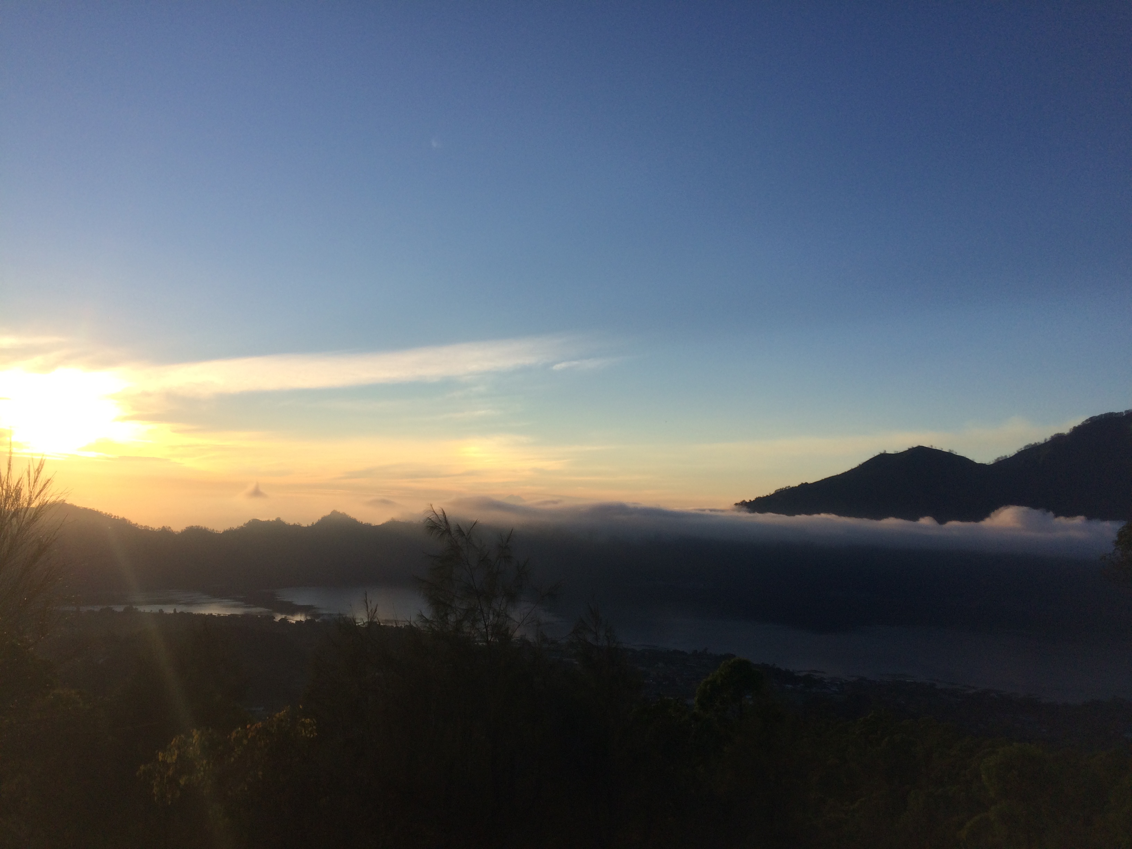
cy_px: 424
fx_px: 948
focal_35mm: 29
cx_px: 566
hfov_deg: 61.7
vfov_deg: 48.2
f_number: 2.2
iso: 32
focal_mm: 4.15
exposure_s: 1/1580
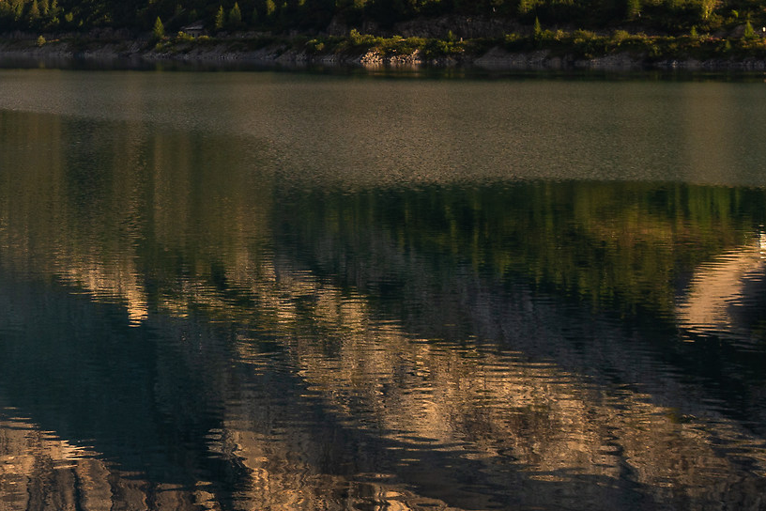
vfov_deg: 13.0
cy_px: -89
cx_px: -234
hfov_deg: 18.4
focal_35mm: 103
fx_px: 2191
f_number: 8
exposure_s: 1/400
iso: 200
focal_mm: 35
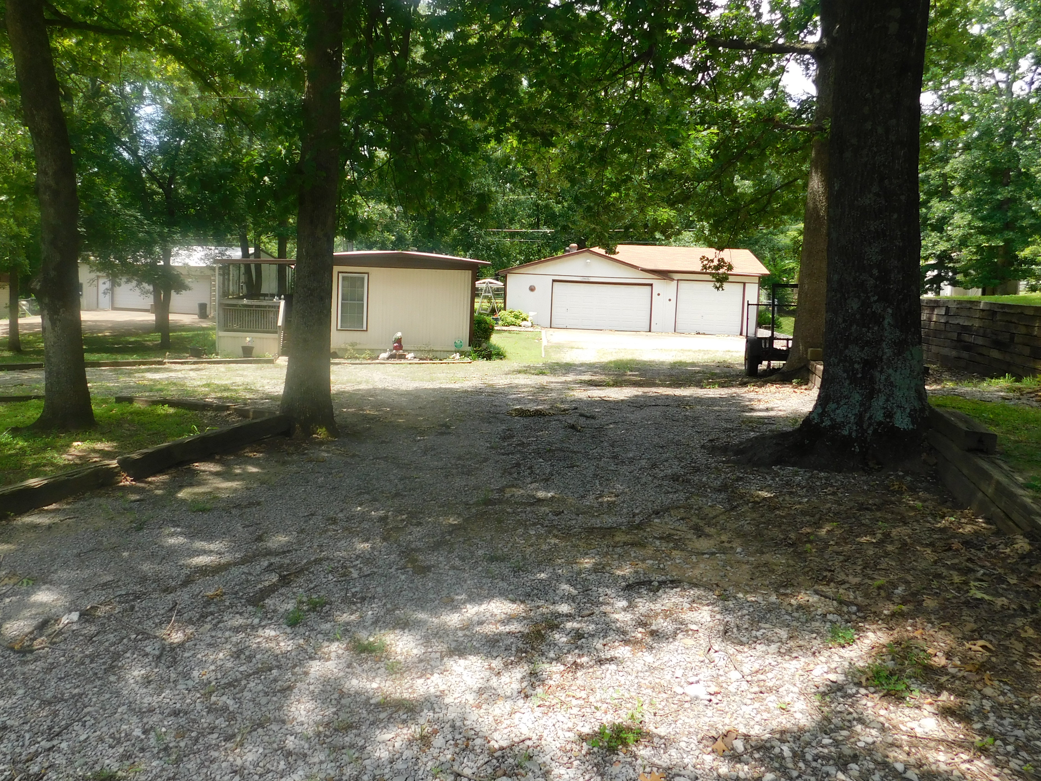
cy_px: 345
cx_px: 487
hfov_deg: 63.4
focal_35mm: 28
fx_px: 842
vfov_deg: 49.6
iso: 125
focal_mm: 4
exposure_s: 1/400
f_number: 3
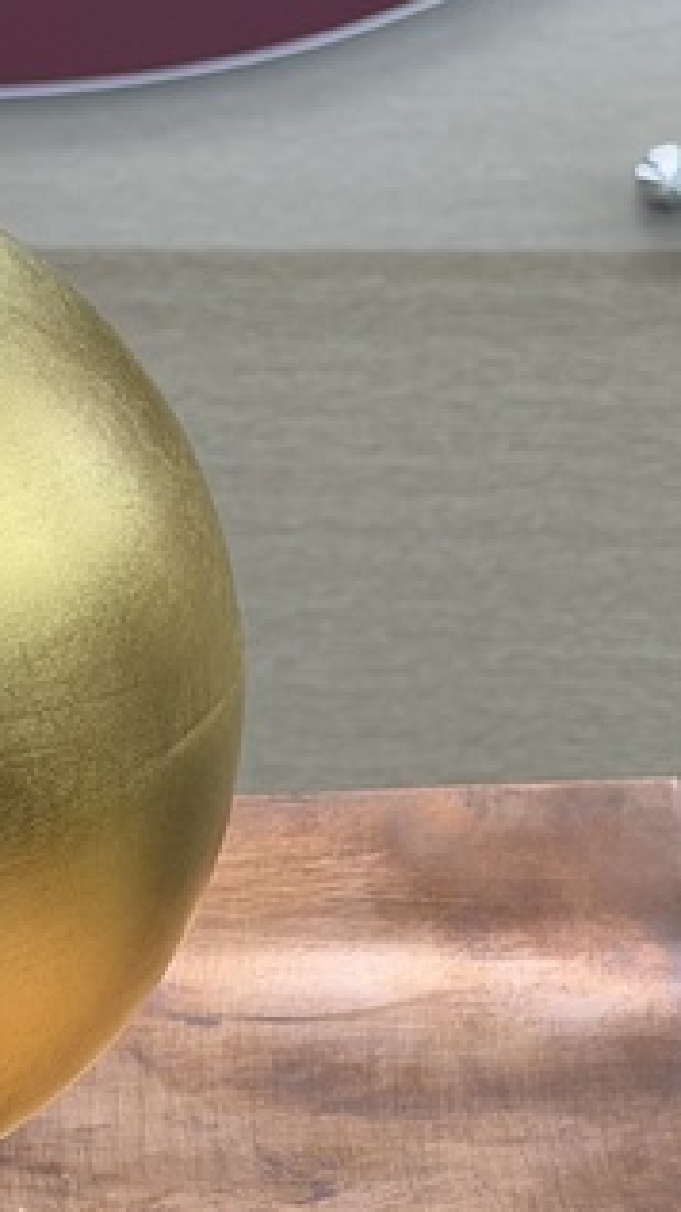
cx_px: -195
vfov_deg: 12.7
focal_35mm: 169
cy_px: 780
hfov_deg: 7.1
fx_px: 5432
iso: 125
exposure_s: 1/120
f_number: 1.78
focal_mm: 6.76
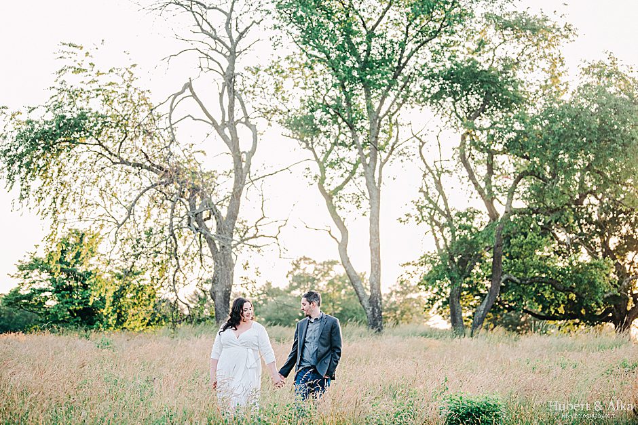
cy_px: 212
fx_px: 1418
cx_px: 319
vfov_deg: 17.1
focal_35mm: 80
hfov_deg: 25.4
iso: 640
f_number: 2.8
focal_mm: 80
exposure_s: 1/400
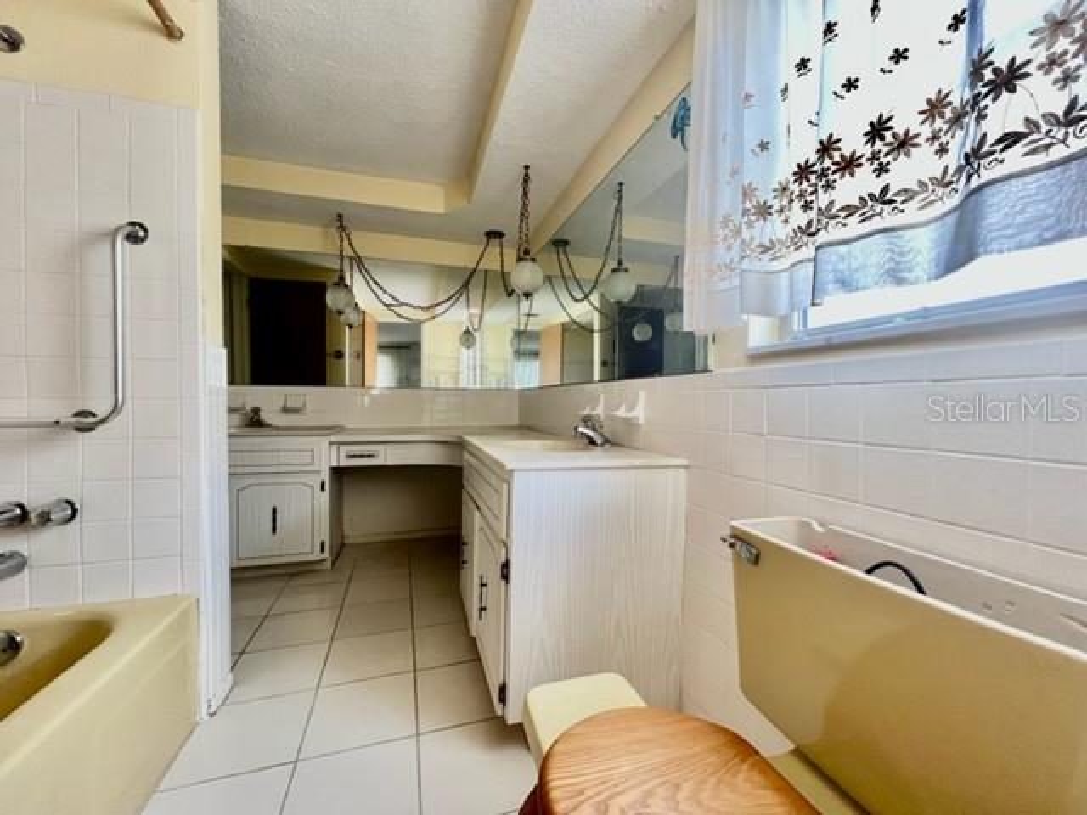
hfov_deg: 106.2
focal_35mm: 13
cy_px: 408
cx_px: 544
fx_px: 408
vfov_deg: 89.9
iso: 250
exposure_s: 1/72
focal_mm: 1.57
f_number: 1.8
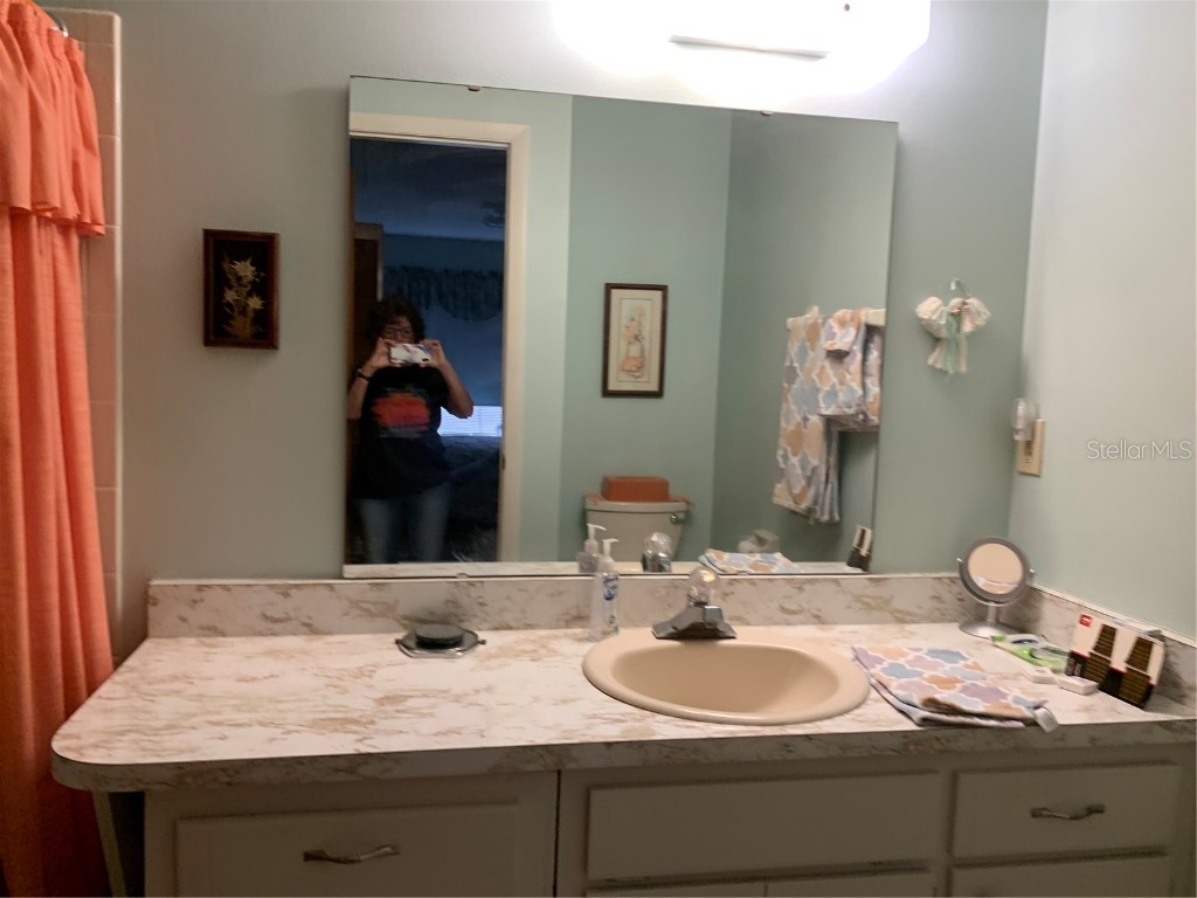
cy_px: 449
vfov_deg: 53.1
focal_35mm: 26
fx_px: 899
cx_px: 598
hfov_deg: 67.3
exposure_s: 1/60
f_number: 1.8
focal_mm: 4.25
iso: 80
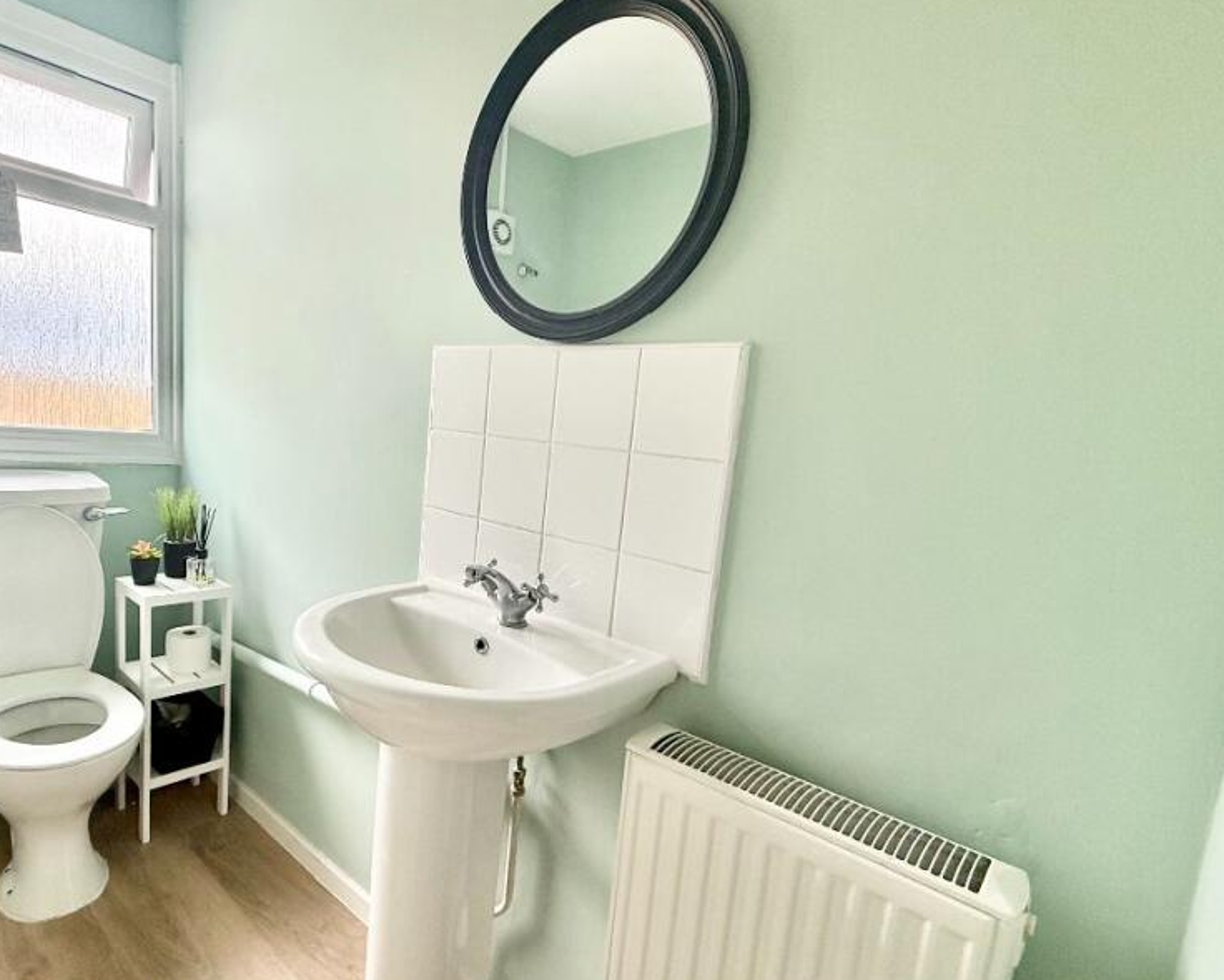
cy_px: 521
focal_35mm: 19
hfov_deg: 82.4
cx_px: 497
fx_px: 688
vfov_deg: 70.8
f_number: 2.2
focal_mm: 2.22
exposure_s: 1/99
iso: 160
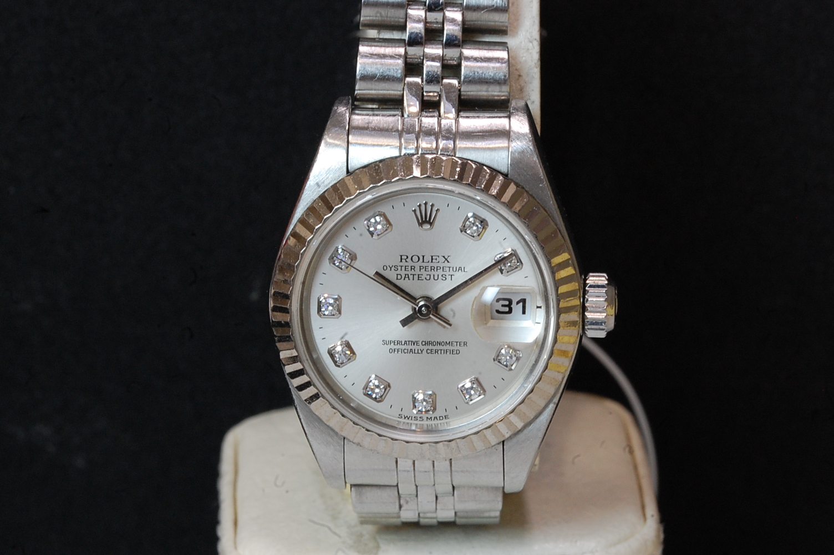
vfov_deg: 10.1
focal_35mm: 135
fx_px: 3125
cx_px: 417
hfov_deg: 15.2
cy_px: 278
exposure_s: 1/10
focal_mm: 90
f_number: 22
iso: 800
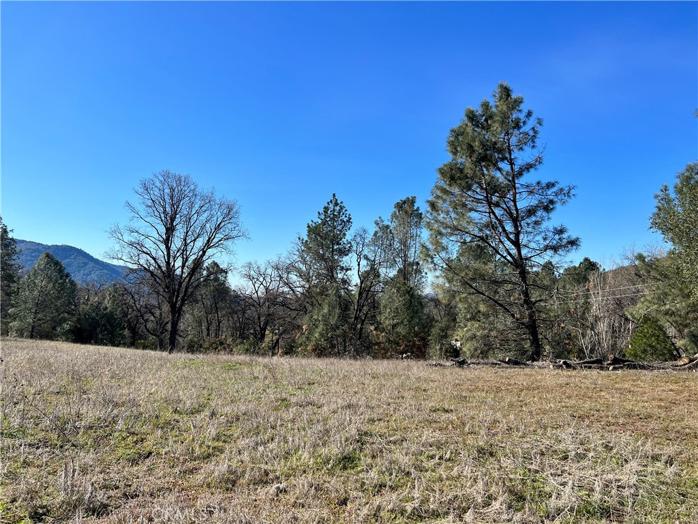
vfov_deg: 53.1
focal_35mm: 26
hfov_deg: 67.3
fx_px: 524
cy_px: 262
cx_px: 349
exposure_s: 1/4115
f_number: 1.5
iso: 50
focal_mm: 5.7
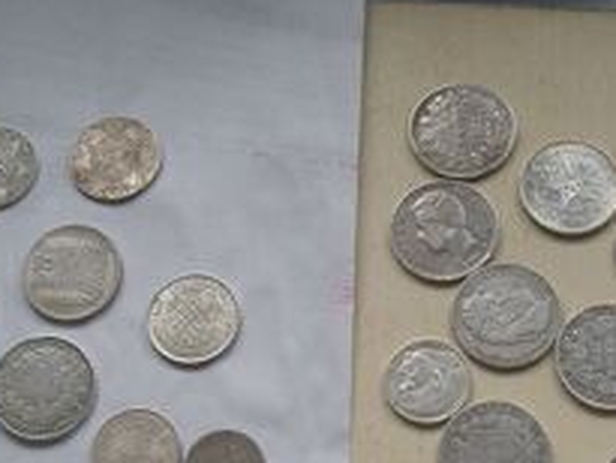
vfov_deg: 17.5
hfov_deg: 23.5
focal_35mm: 82
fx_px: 1460
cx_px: 487
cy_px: 481
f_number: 2.6
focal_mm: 5.8
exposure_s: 1/50
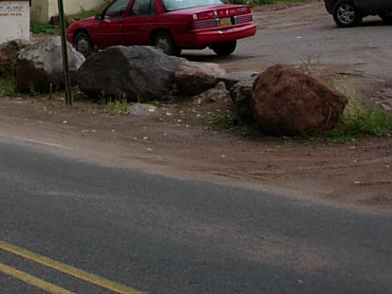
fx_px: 1064
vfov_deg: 15.2
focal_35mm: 94
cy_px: -60
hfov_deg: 19.6
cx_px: -86
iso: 64
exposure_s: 1/542
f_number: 2.8
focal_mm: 7.8
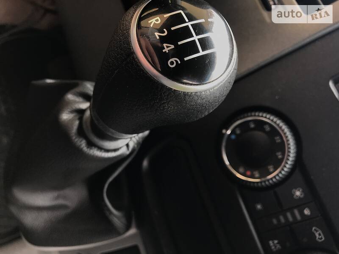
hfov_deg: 63.4
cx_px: 170
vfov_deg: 49.7
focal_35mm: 28
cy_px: 127
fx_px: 274
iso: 20
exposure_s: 1/75
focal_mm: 4
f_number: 1.8
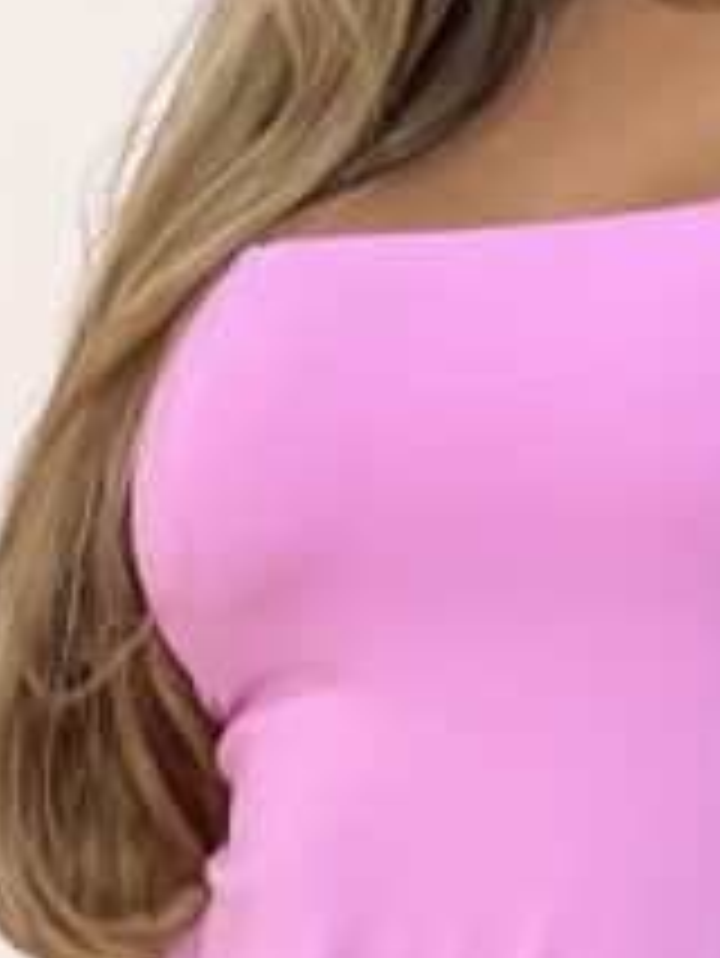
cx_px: 760
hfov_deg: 4.4
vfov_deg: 5.9
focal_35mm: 337
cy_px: 852
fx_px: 9337
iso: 125
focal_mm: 9
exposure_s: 1/120
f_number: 2.8
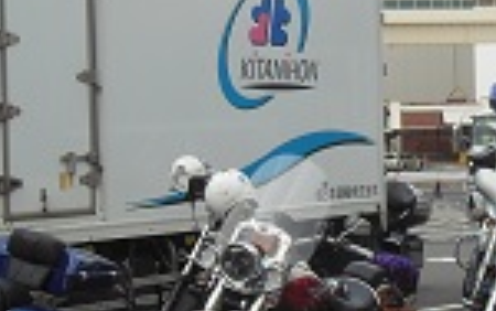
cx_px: 385
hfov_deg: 16.0
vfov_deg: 10.1
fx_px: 1759
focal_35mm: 130
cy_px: 174
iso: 125
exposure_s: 1/250
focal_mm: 8.9
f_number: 4
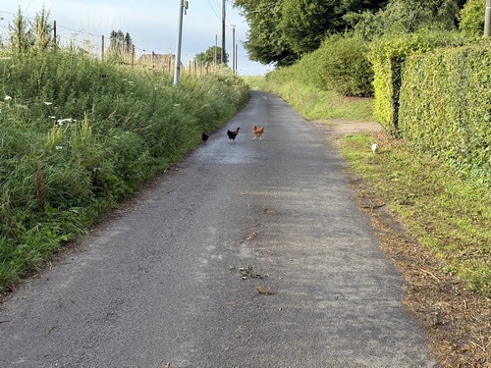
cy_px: 184
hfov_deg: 39.7
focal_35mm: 48
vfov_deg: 30.3
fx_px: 681
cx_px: 246
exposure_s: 1/1222
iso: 80
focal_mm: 6.76
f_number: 1.78
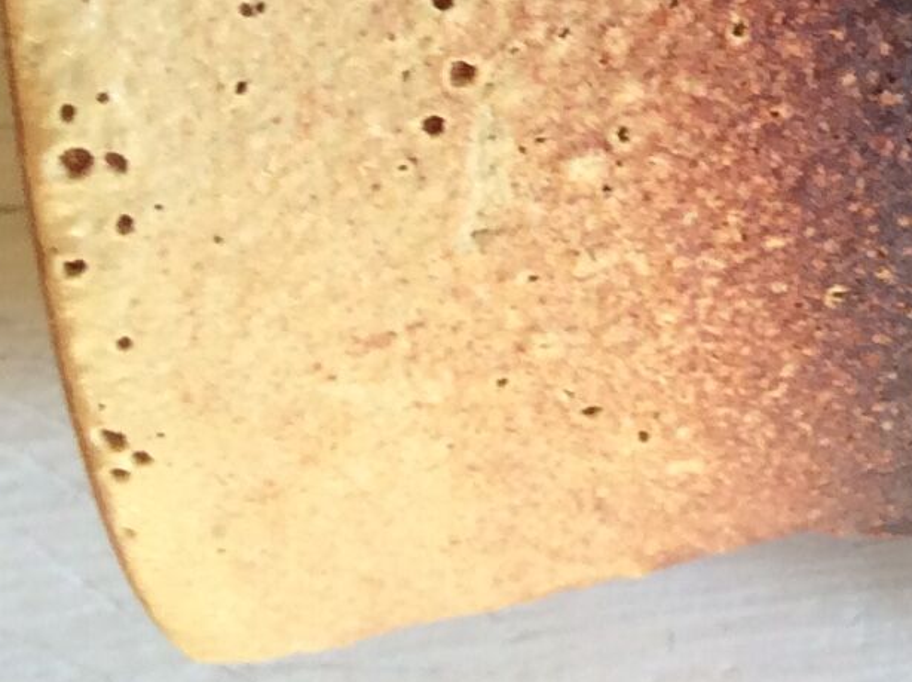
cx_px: 1355
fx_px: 3553
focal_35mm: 135
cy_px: -251
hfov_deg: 13.8
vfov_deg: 10.7
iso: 50
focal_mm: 3.3
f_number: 2.4
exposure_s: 1/25
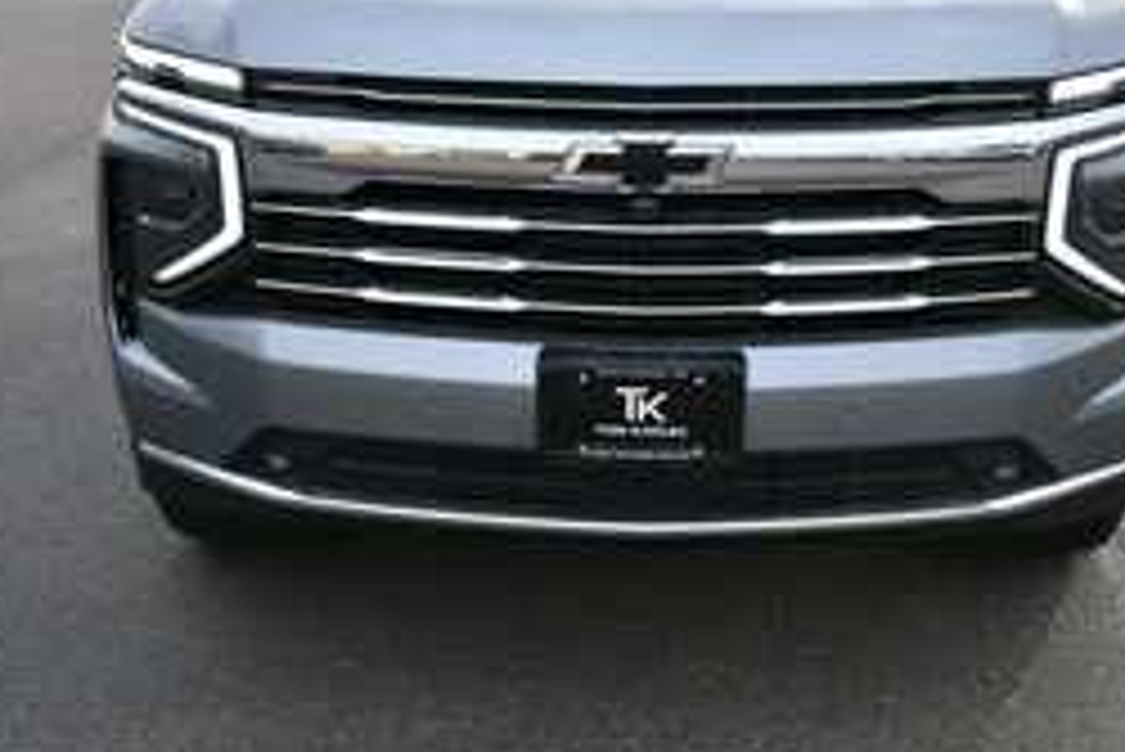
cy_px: 223
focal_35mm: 48
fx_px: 1501
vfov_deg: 27.9
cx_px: 652
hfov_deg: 41.0
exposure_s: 1/250
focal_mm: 20
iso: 320
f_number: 5.6
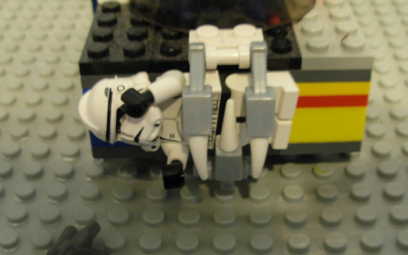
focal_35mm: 58
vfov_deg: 22.3
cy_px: 153
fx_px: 645
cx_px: 205
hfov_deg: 35.1
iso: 200
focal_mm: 6.3
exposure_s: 1/3.4
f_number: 2.9
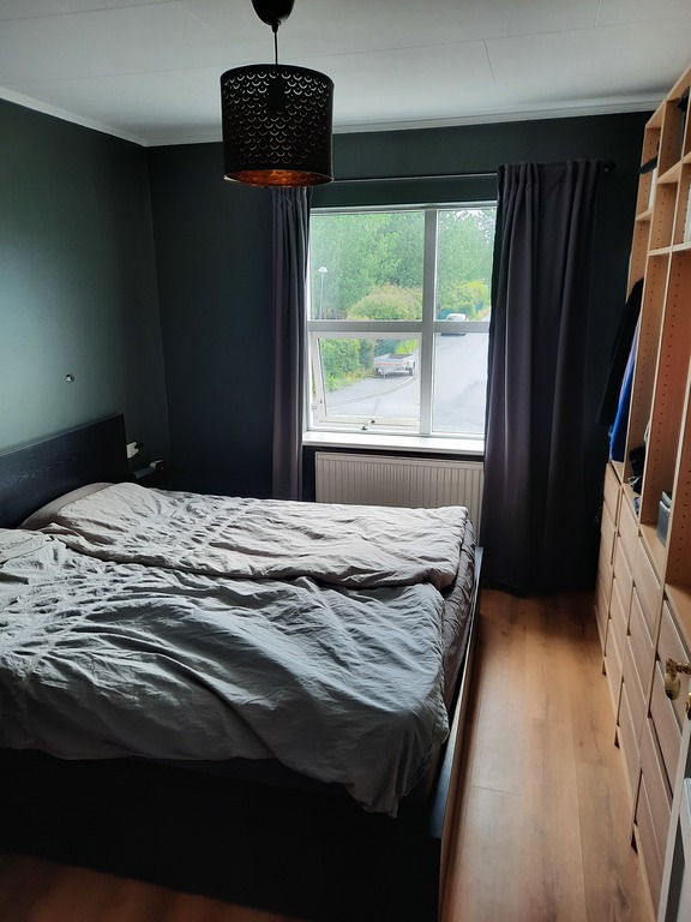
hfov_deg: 54.9
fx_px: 665
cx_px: 346
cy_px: 461
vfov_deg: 69.4
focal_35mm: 25
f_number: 2
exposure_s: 1/50
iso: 80
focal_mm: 4.6
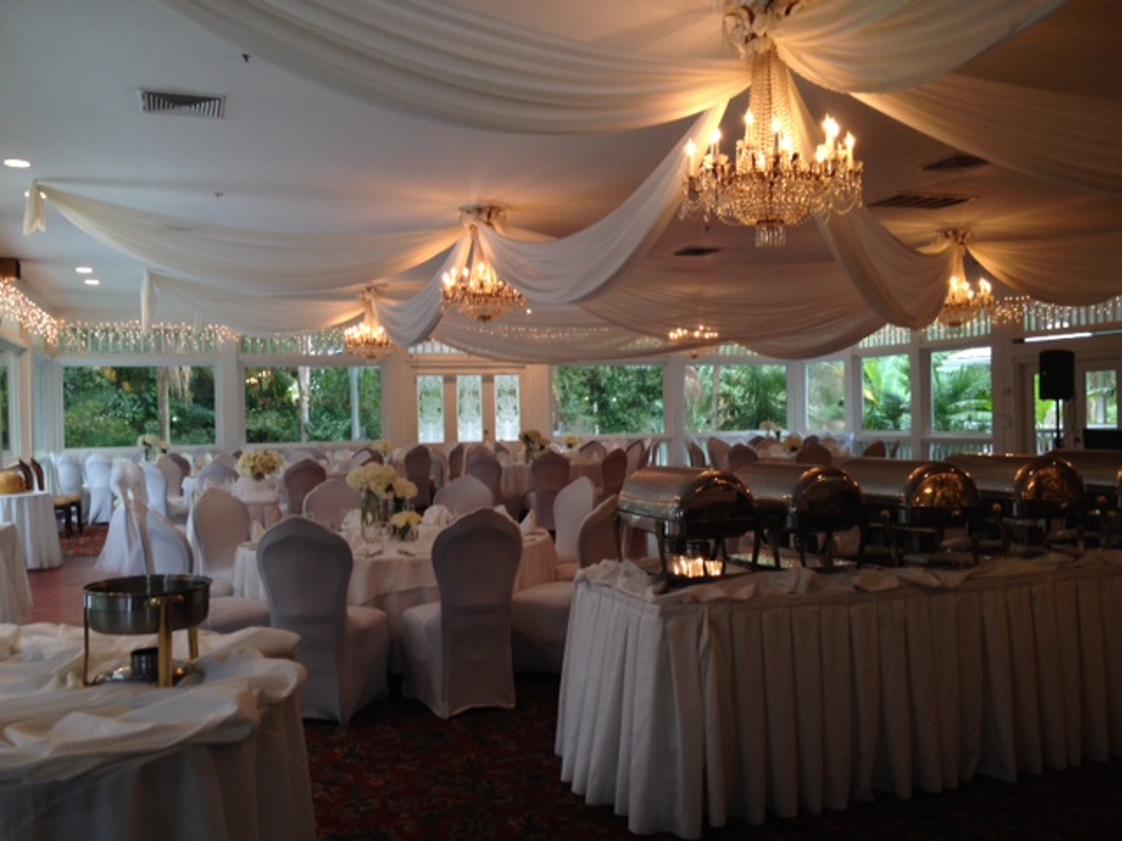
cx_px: 561
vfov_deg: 40.7
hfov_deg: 52.6
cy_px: 420
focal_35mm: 35
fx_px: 1134
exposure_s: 1/20
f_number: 2.4
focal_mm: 4.28
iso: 50
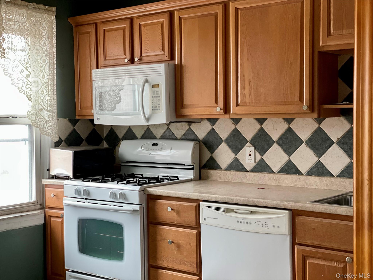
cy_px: 140
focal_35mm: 52
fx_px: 560
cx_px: 186
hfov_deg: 36.8
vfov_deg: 28.0
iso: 200
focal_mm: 6
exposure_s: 1/40
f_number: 2
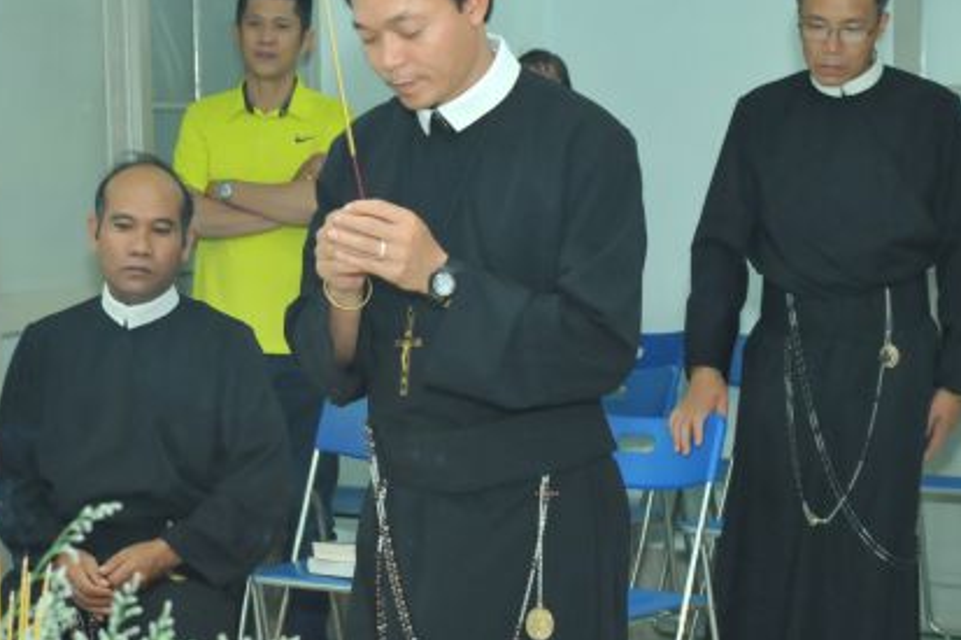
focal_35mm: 80
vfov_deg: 17.0
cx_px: 242
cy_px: 410
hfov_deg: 25.1
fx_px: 2135
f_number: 5
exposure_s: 1/60
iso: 2000
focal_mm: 44
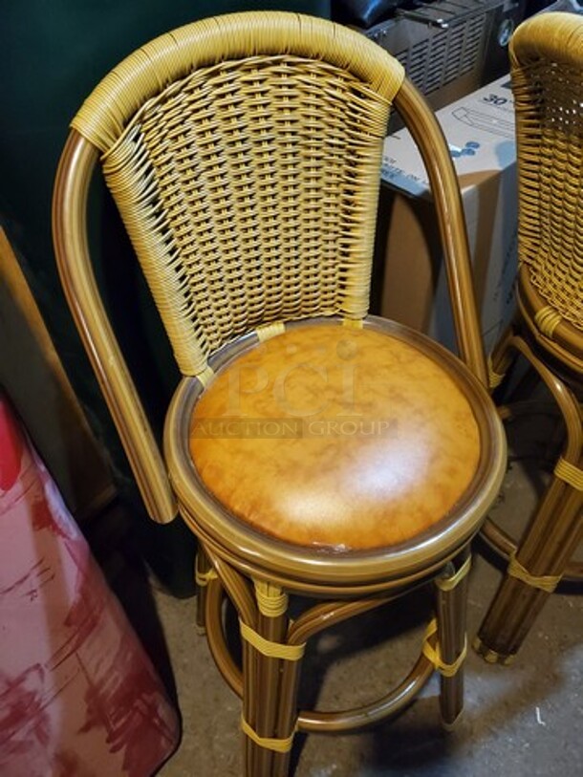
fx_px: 584
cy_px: 388
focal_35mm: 26
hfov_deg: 53.1
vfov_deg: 67.3
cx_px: 292
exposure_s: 1/40
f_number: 1.5
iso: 640
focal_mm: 4.3
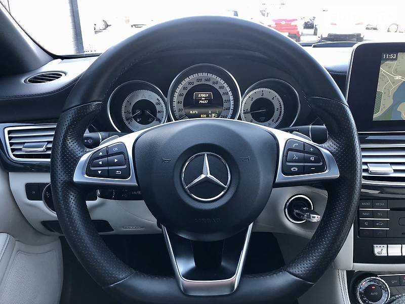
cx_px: 202
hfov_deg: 63.4
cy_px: 152
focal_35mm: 28
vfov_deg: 49.7
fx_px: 328
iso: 32
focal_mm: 4
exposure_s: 1/33
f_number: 1.8
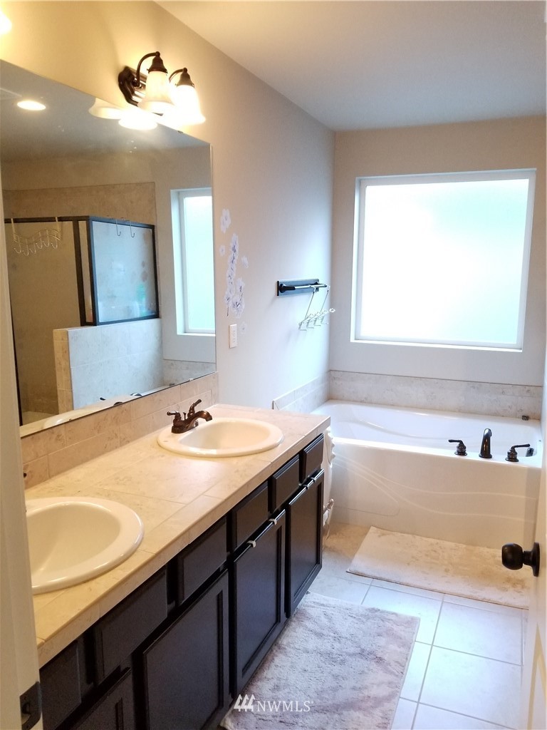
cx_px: 274
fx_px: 548
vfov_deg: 67.3
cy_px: 365
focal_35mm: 26
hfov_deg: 53.1
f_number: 1.7
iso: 400
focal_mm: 4.25
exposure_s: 1/60
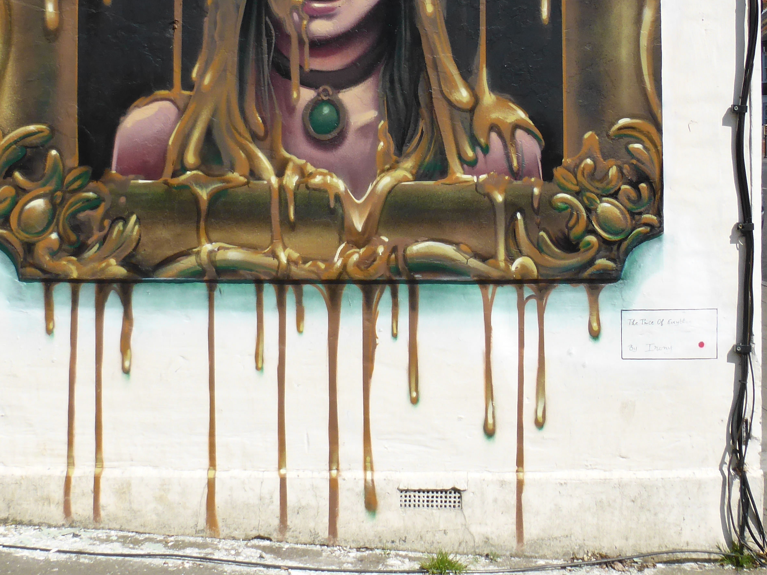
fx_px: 1418
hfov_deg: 30.3
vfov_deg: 22.4
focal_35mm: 64
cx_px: 376
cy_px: 59
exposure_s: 1/2000
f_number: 3.6
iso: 100
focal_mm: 5.4
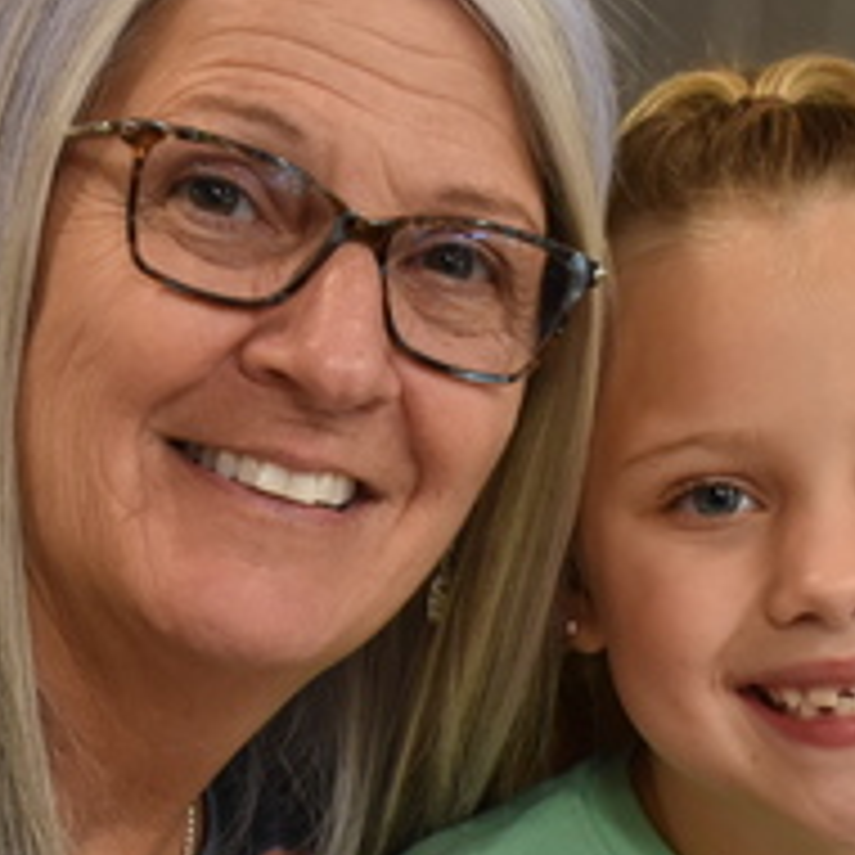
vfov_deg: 9.5
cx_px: 441
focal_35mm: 183
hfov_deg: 9.6
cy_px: 900
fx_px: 5114
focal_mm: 34
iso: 1000
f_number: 7.1
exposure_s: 1/50
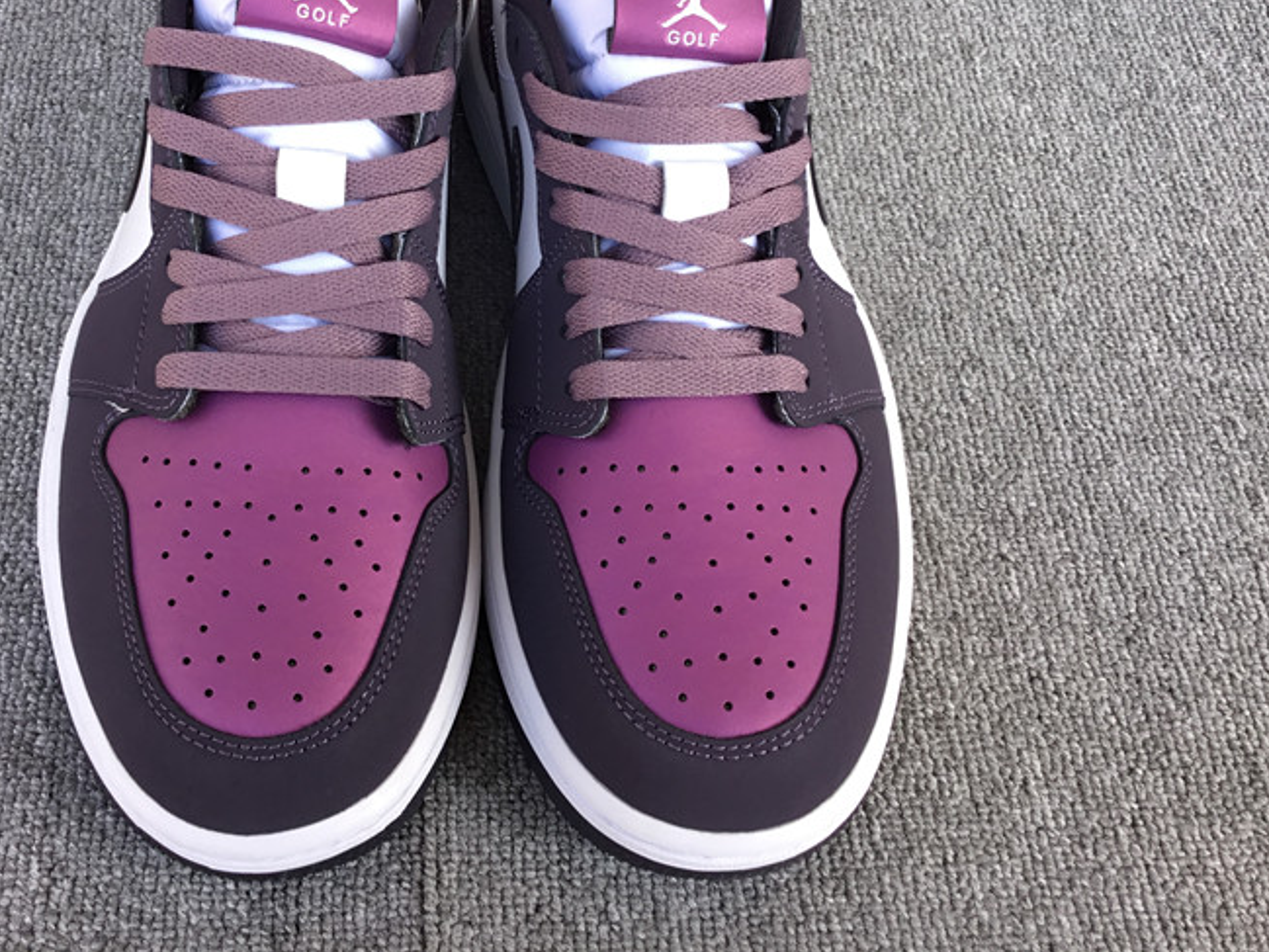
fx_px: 1577
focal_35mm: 43
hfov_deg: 43.4
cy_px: 296
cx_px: 456
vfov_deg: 33.2
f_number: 2.4
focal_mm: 3.3
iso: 25
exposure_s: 1/118
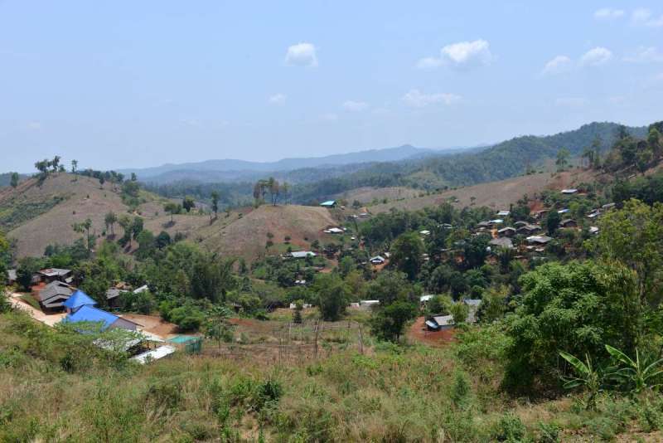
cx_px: 332
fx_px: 590
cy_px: 222
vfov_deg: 41.1
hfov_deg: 58.7
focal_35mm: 32
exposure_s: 1/200
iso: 100
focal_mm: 32
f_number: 7.1
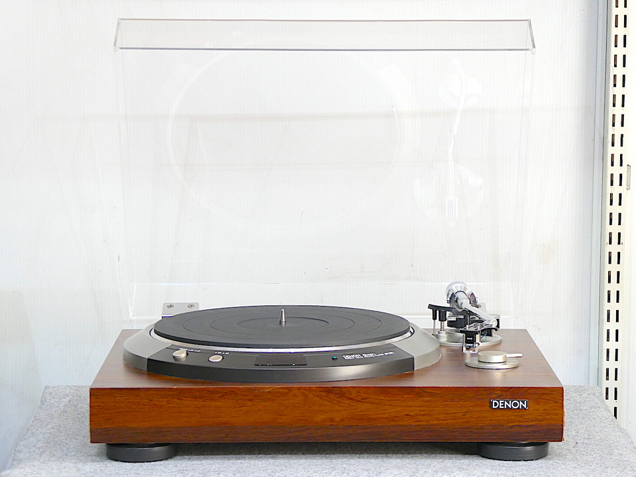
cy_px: 238
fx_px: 2113
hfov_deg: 17.1
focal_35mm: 115
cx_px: 318
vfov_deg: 12.9
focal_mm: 20.6
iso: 200
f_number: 5.1
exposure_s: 1/15
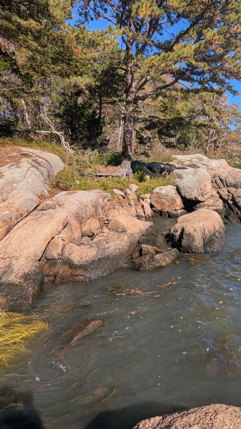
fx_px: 273
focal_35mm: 24
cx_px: 205
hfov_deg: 44.4
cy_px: 218
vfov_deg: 76.3
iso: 48
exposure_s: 1/1290
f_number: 2.2
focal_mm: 2.35
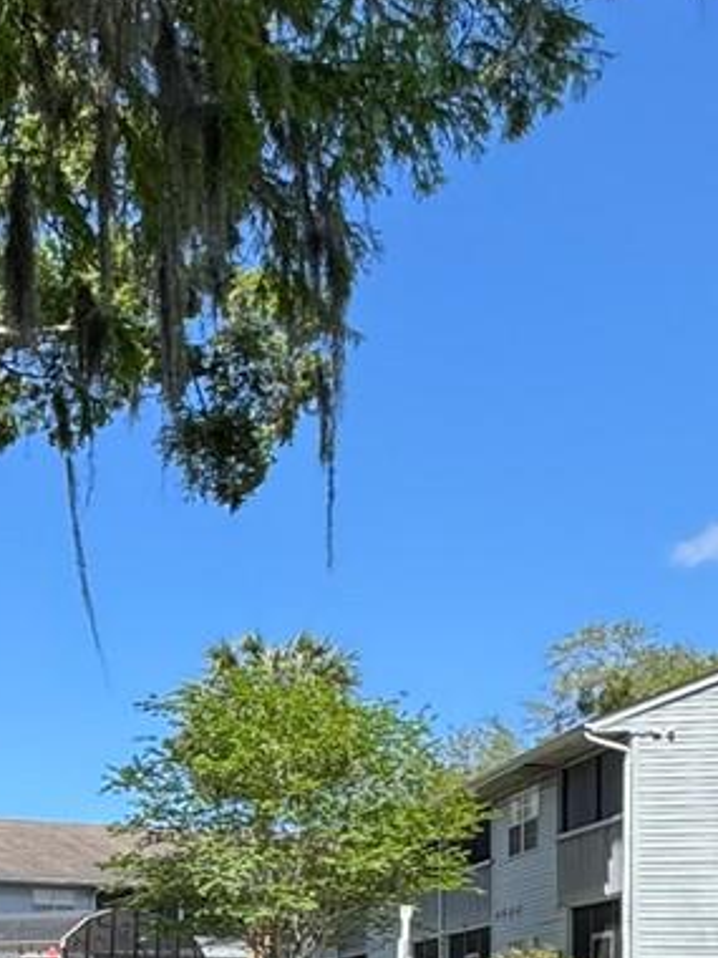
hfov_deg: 19.5
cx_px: -524
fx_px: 1632
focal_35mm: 59
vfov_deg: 29.9
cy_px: 1011
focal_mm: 2.22
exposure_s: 1/771
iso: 50
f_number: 2.2
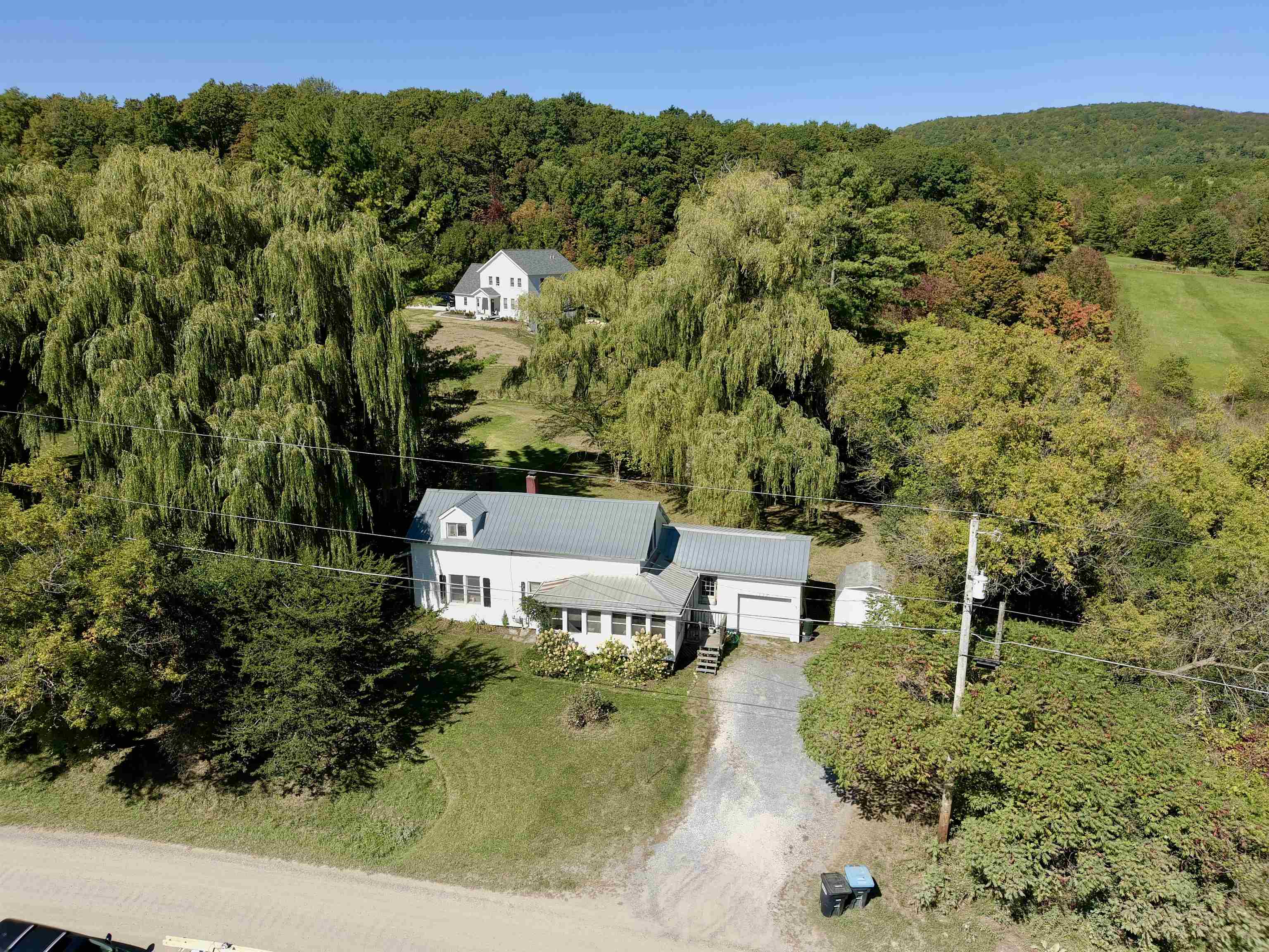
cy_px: 476
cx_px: 634
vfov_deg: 53.1
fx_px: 953
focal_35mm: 26
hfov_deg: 67.3
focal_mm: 4.74
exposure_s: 1/1250
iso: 100
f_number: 1.8
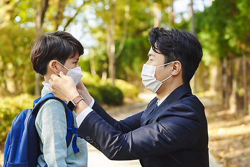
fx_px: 591
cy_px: 84
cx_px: 125
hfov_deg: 23.9
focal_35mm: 85
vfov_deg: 16.1
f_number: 4
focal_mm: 85
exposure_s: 1/320
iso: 500
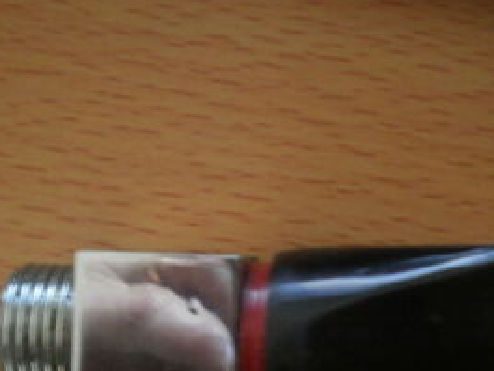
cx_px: 280
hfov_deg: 28.9
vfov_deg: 21.5
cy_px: 324
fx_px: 957
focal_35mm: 67
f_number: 3.1
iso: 400
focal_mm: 6.51
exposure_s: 1/2
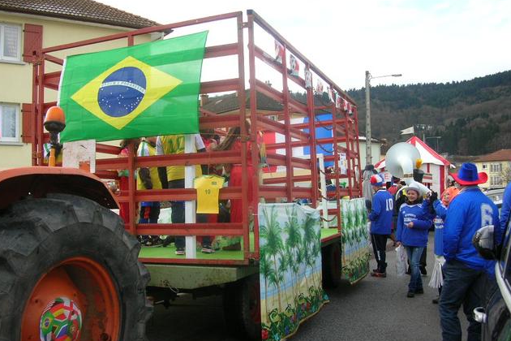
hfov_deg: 51.9
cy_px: 183
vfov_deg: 35.9
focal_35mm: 37
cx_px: 255
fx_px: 525
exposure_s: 1/328
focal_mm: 5.8
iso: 50
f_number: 2.8
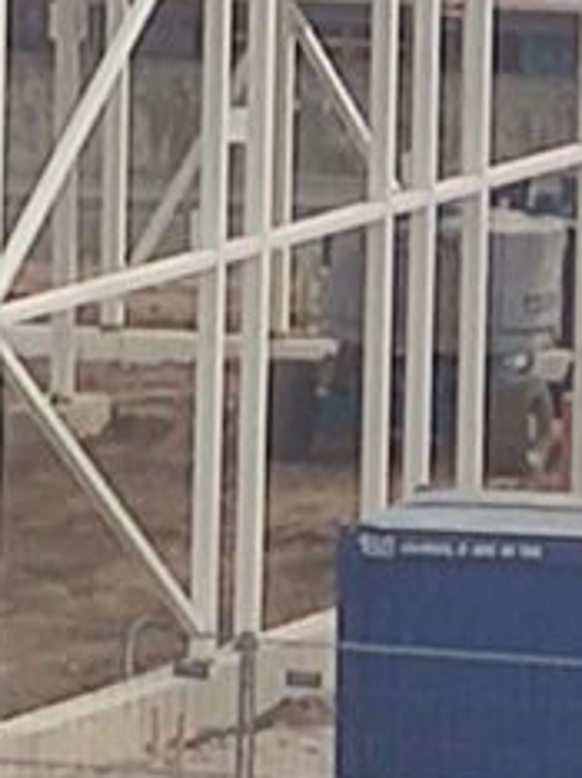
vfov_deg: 2.4
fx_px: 18888
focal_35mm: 841
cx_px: 93
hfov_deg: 1.8
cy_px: -512
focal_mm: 5.54
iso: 100
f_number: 2.4
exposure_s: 1/452
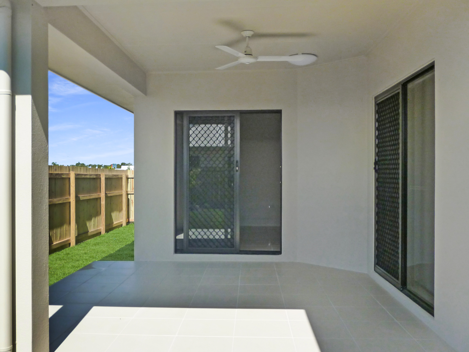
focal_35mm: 35
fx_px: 474
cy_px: 210
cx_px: 202
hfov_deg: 52.5
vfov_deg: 40.5
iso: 160
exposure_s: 1/160
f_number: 9
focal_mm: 5
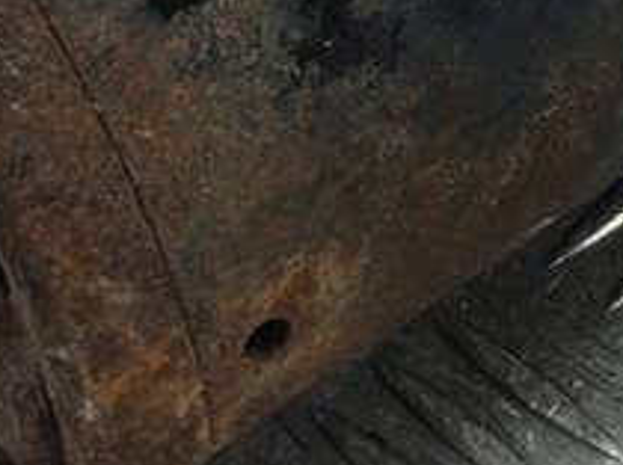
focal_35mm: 127
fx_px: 2283
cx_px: 501
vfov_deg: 10.5
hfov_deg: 15.4
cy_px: -530
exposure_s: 1/50
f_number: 1.8
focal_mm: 3.98
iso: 64
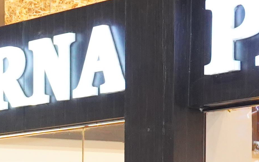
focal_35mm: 182
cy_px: 314
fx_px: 1282
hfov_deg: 10.1
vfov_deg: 7.0
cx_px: -356
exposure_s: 1/125
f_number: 2.8
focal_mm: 27.4
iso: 3200
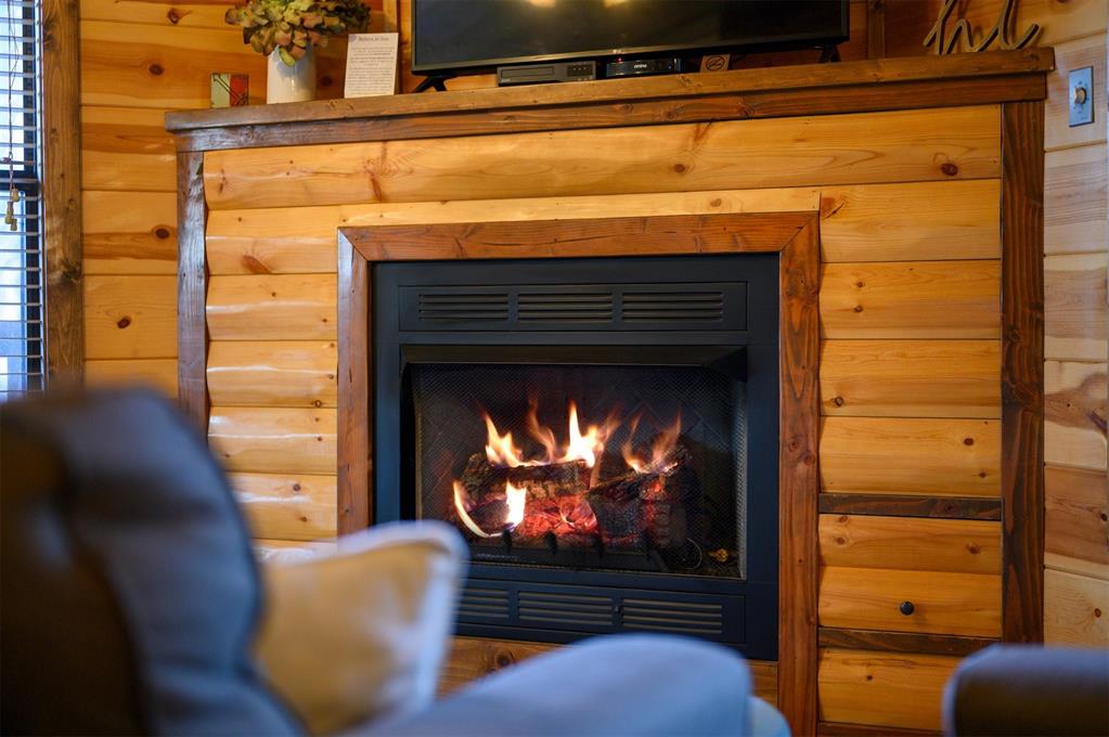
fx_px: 1539
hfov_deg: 39.6
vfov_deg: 26.9
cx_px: 554
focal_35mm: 50
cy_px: 368
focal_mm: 50
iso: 640
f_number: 1.8
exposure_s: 1/60
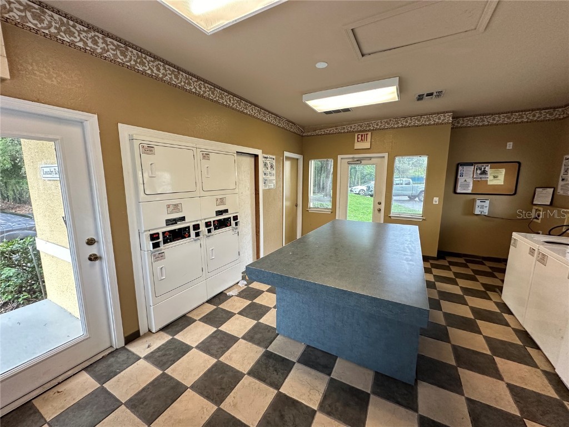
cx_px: 284
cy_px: 214
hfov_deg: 102.1
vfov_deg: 85.7
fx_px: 230
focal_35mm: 14
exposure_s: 1/120
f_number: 2.2
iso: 200
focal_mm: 2.22
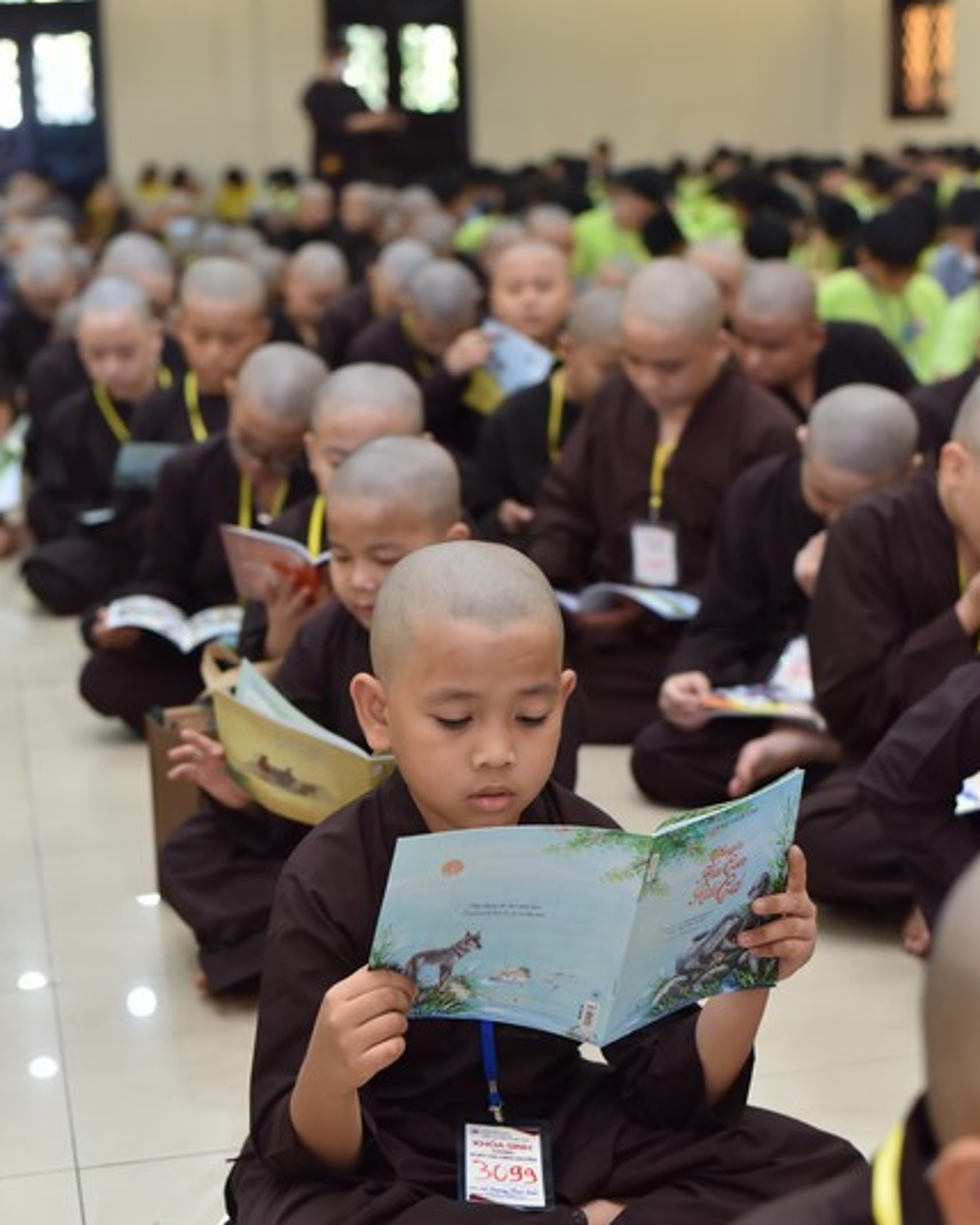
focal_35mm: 57
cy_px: 657
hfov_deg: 26.7
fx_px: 2067
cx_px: 485
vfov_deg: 33.0
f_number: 3.2
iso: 1000
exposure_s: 1/125
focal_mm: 50
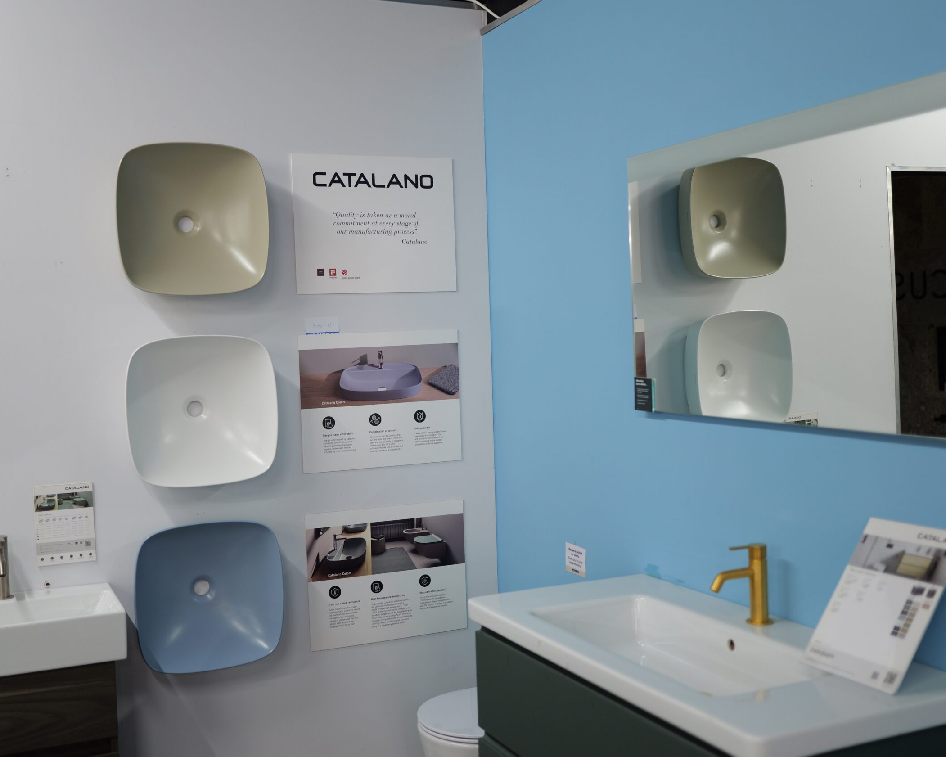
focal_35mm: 40
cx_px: 442
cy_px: 383
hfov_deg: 45.8
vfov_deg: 37.3
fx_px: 1120
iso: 200
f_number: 1.8
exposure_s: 1/60
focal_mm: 35
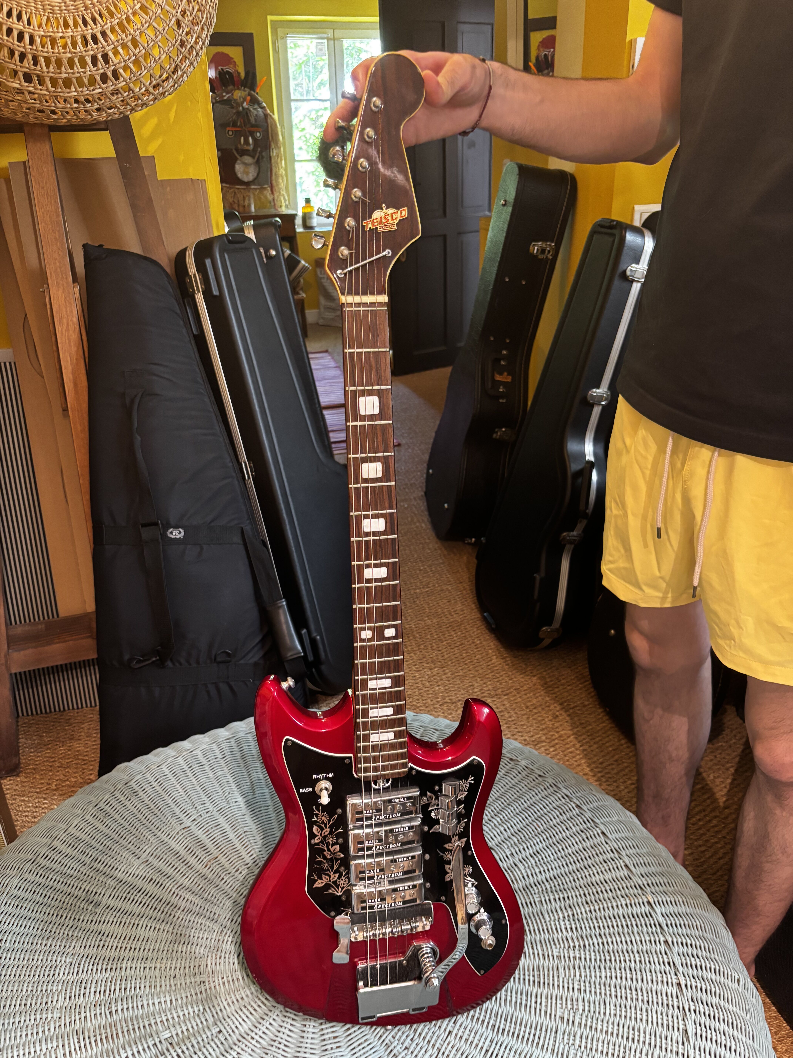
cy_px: 529
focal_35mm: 26
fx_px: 794
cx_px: 396
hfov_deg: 53.1
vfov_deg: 67.3
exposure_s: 1/33
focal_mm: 5.96
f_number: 1.6
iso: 400
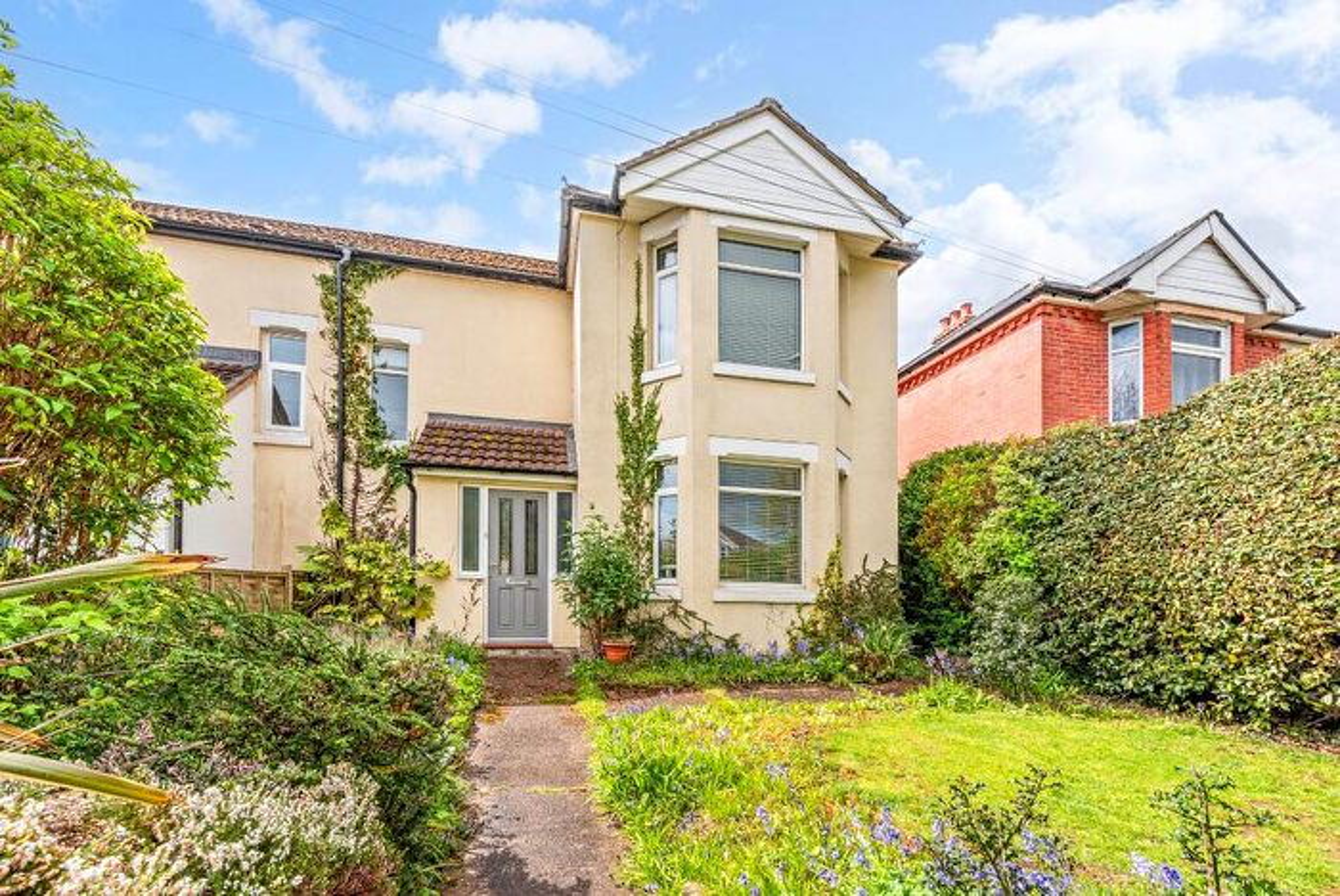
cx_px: 670
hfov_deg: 104.2
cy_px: 448
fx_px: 522
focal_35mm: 14
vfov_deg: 81.3
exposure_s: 1/1250
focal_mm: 14
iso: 640
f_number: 7.1
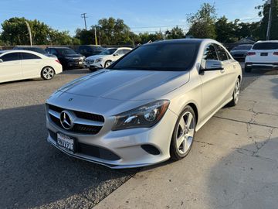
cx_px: 139
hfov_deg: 71.6
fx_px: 193
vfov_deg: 56.8
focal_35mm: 24
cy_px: 104
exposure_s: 1/2000
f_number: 1.78
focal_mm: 6.76
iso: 80
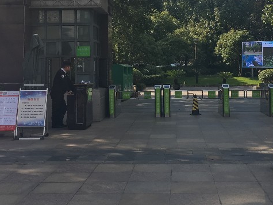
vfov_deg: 23.8
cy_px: 48
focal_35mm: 61
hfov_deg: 31.6
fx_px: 481
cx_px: 164
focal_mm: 4.15
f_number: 2.2
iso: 25
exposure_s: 1/827
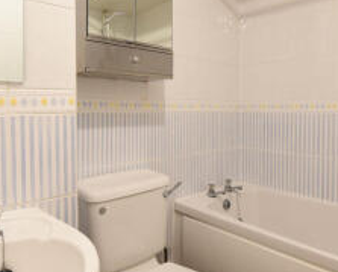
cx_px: 135
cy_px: 110
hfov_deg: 61.6
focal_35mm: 28
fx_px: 280
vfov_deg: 51.3
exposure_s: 1/6
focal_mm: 14
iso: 800
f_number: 8
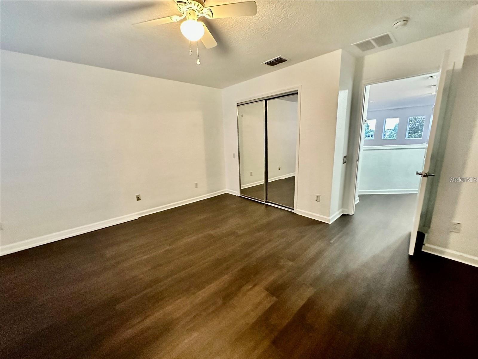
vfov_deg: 85.7
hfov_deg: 102.1
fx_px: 193
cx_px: 239
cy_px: 180
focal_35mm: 14
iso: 1000
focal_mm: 2.22
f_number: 2.2
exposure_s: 1/60
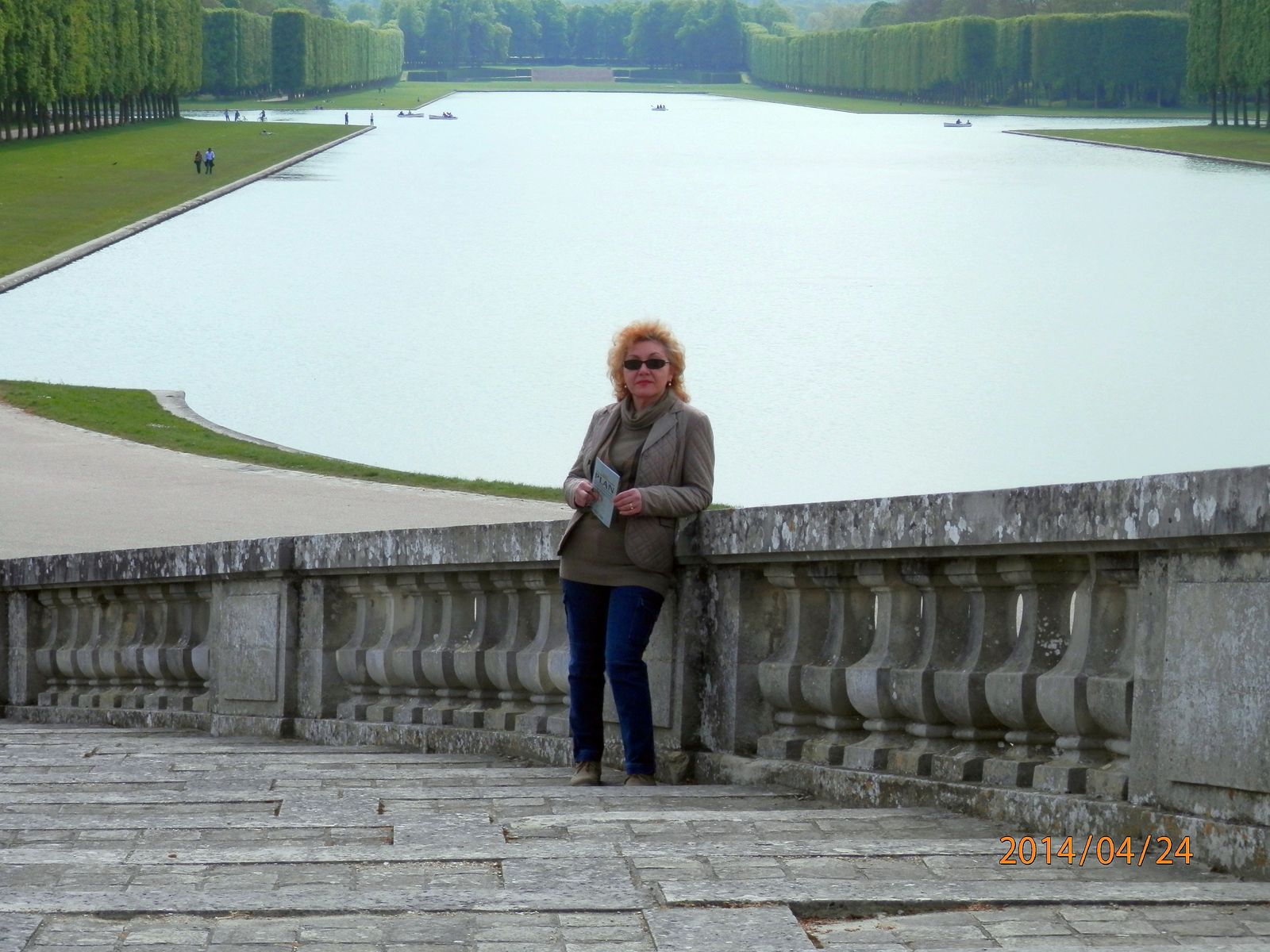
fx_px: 3229
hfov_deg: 22.3
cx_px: 635
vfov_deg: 16.8
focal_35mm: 88
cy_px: 476
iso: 80
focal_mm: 15.8
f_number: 4.8
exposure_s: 1/500
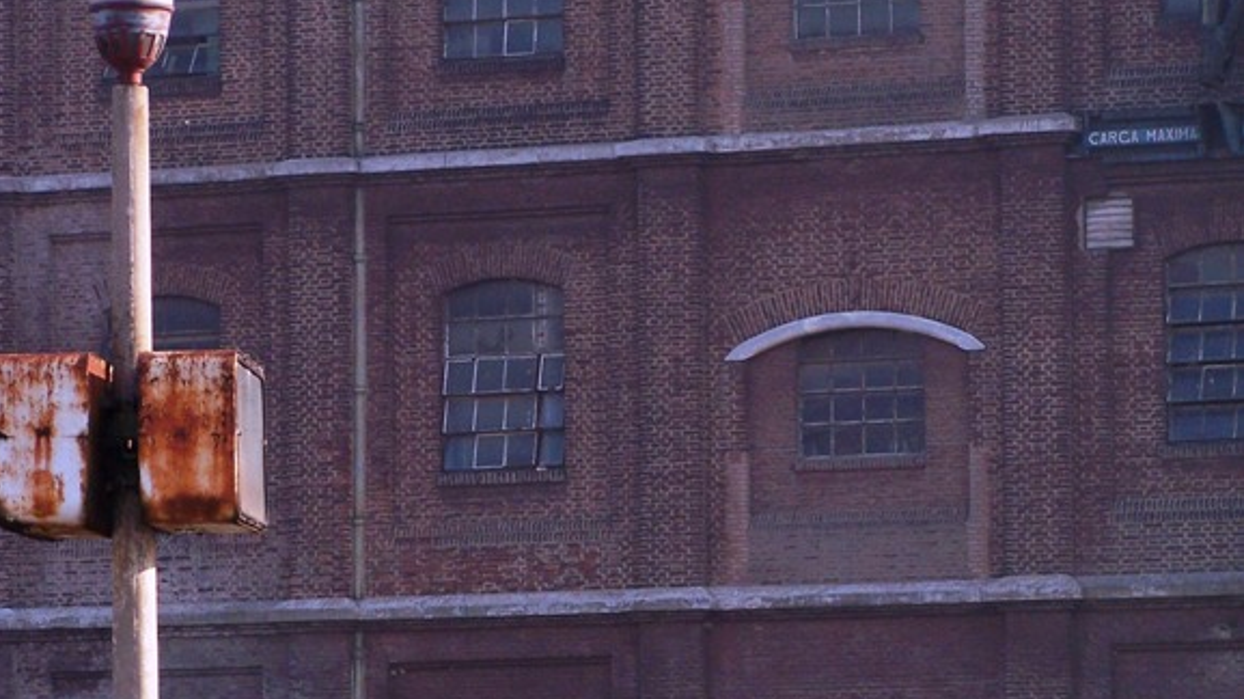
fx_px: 6166
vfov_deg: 6.5
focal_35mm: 187
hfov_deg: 11.5
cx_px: 621
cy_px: 614
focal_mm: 21.2
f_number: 3.2
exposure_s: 1/800
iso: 100
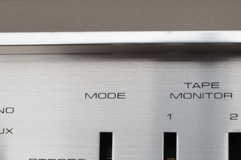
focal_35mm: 109
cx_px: 127
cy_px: 151
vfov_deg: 12.4
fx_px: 728
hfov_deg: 18.8
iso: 250
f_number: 8
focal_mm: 32
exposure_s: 1/125
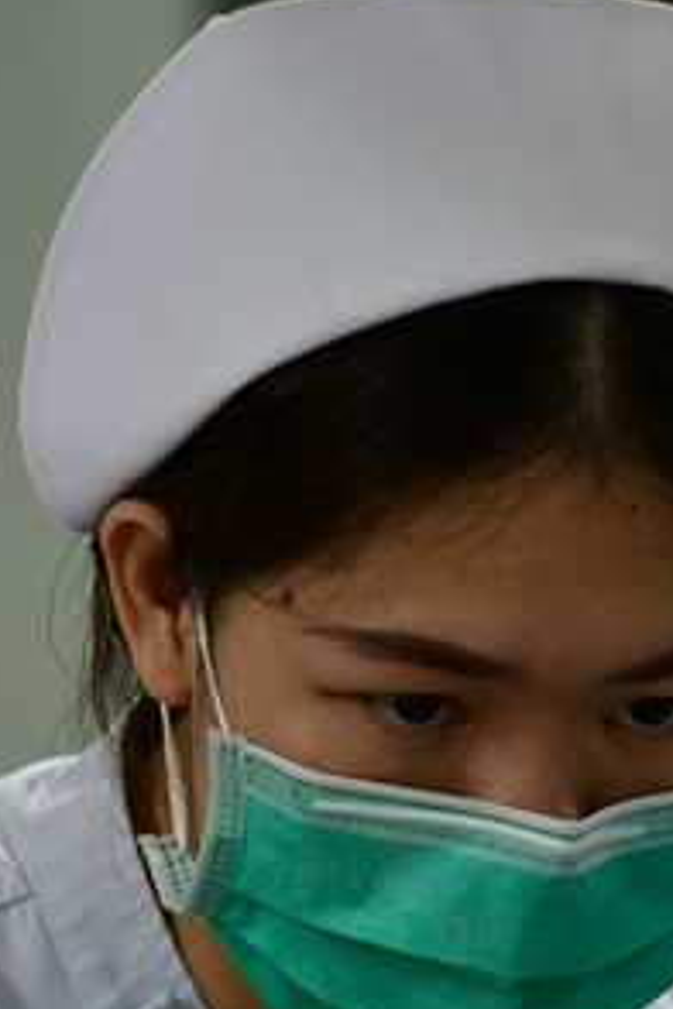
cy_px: 985
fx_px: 10739
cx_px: 858
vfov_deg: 5.4
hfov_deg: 3.6
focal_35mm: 383
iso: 1100
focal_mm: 125
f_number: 4
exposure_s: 1/125
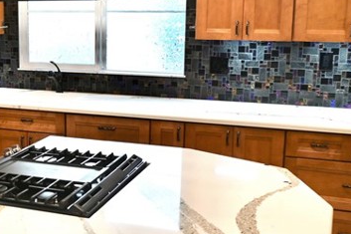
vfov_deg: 23.4
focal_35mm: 58
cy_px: 120
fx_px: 565
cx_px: 38
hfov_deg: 32.8
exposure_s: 1/200
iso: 400
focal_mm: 20
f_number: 2.8
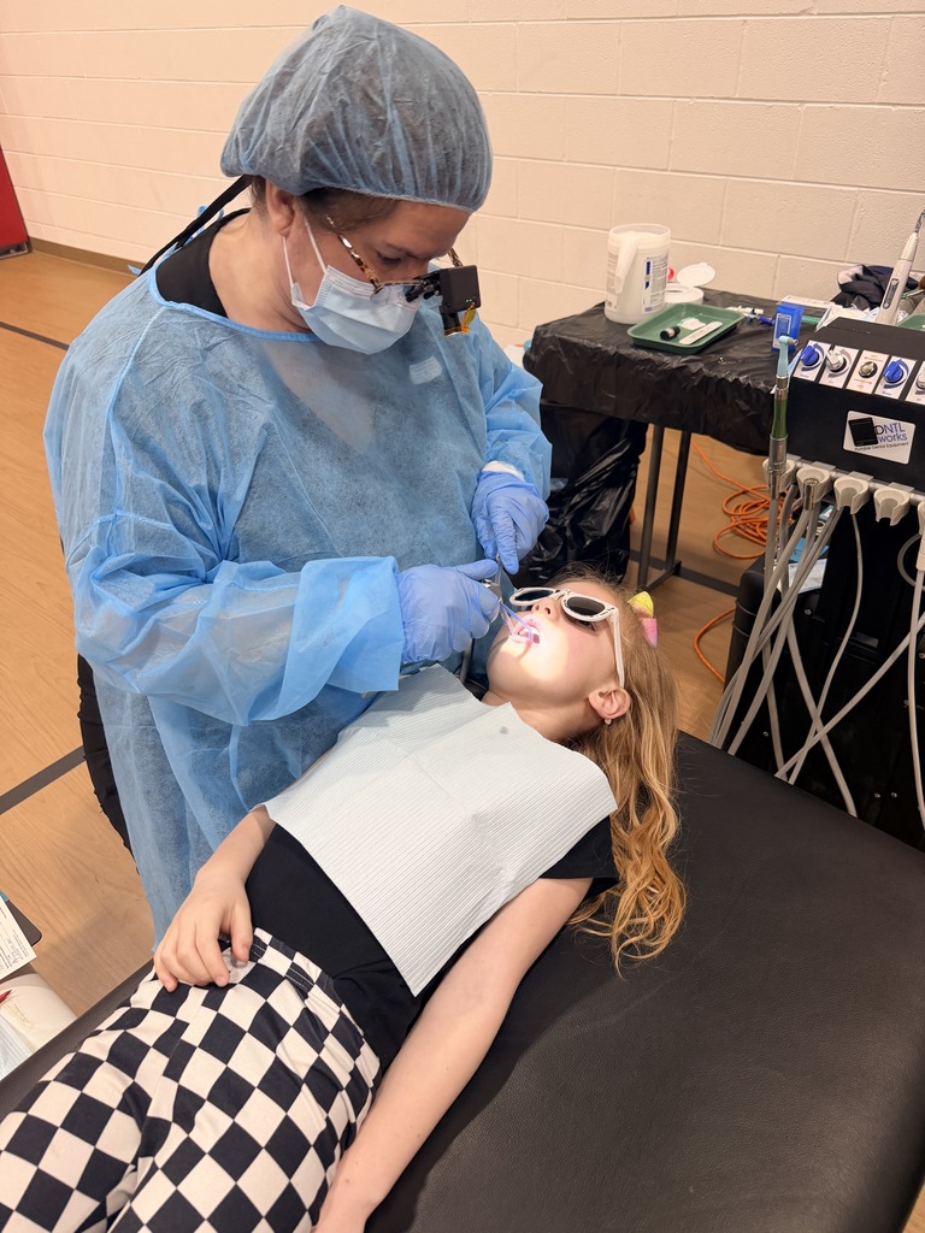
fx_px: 855
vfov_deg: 71.6
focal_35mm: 24
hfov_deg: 56.8
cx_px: 462
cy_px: 616
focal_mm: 6.76
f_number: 1.78
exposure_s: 1/120
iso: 200
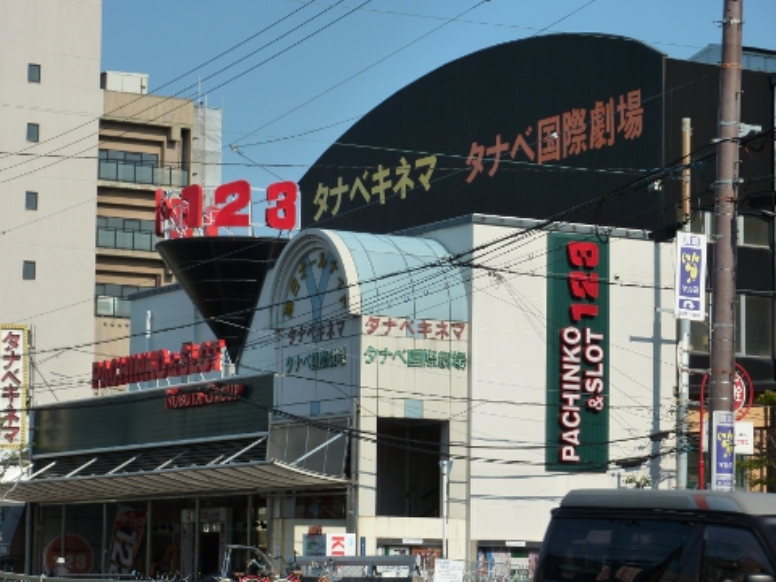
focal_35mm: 111
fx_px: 2488
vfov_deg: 13.3
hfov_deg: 17.7
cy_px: 291
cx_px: 388
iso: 125
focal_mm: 18.2
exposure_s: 1/500
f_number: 5.6
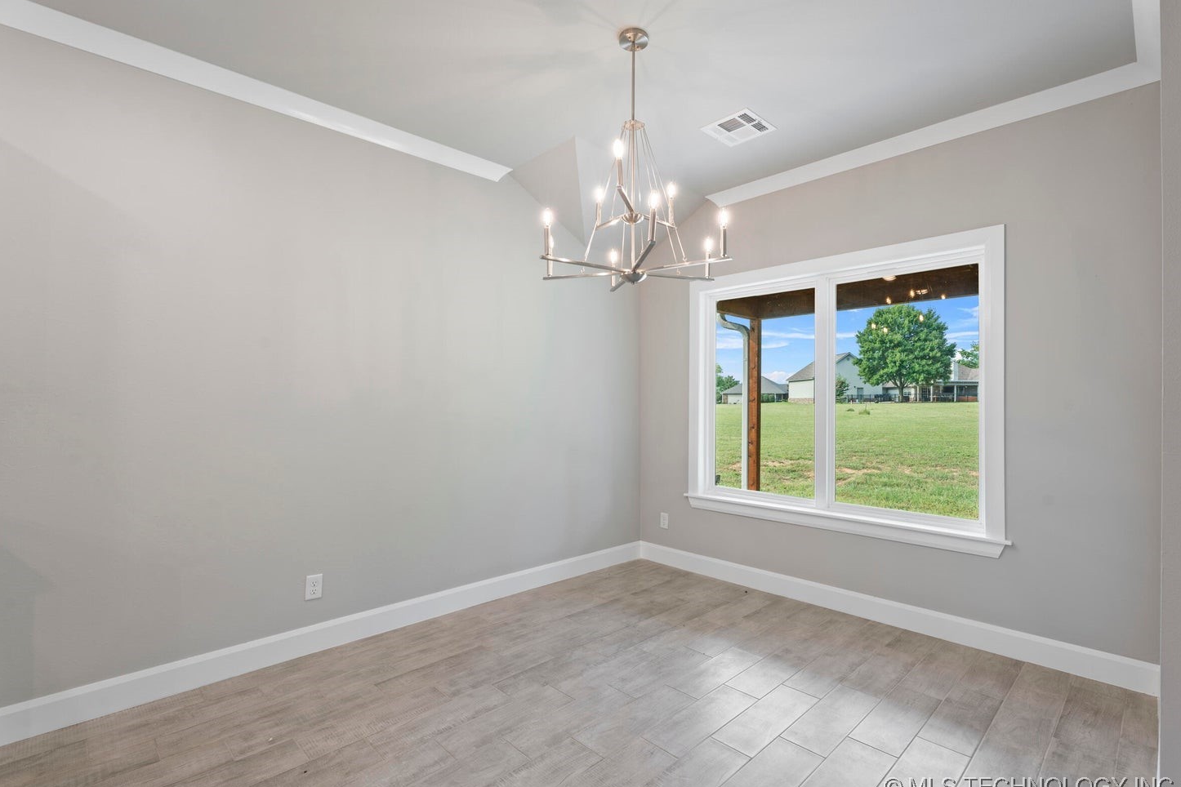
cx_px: 611
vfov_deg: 70.4
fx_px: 558
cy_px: 392
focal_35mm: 17
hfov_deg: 93.2
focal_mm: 16
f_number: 9
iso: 200
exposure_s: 1/1.67
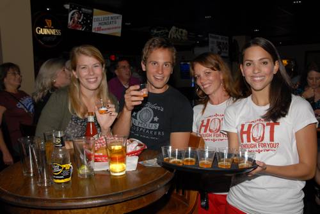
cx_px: 160
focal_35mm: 39
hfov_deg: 49.5
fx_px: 347
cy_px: 107
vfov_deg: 34.3
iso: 500
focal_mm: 26
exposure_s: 1/60
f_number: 6.3
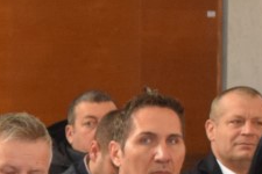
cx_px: -418
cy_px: 318
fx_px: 2435
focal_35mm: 335
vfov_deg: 4.1
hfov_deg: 5.9
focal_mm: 31
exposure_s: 1/80
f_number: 4.2
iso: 800
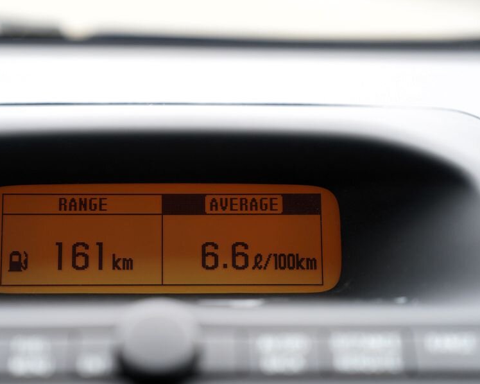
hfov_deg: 21.2
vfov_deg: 17.1
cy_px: 219
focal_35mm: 90
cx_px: 185
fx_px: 1278
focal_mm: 70
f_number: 3.2
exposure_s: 1/160
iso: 1600
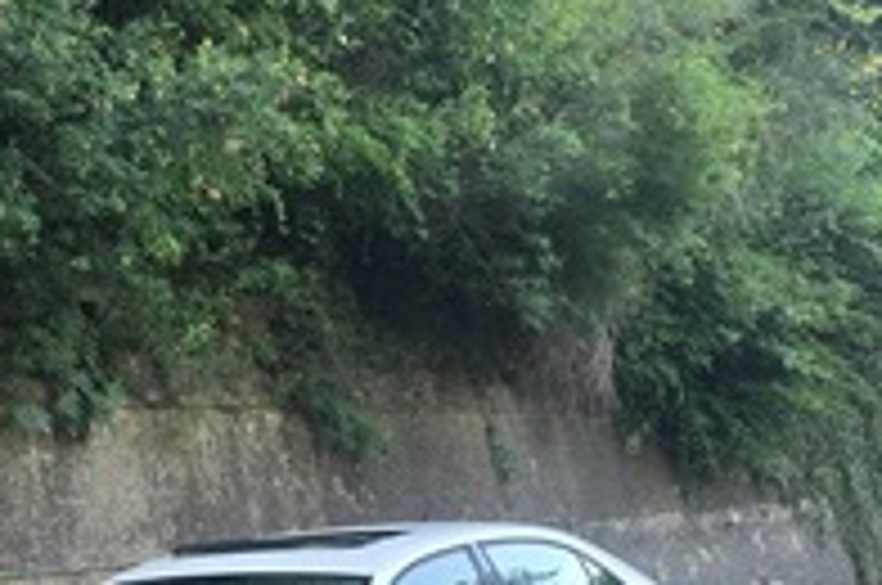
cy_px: 590
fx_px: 1076
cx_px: 130
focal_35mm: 44
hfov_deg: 41.8
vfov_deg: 28.5
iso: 80
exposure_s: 1/180
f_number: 1.7
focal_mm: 6.3
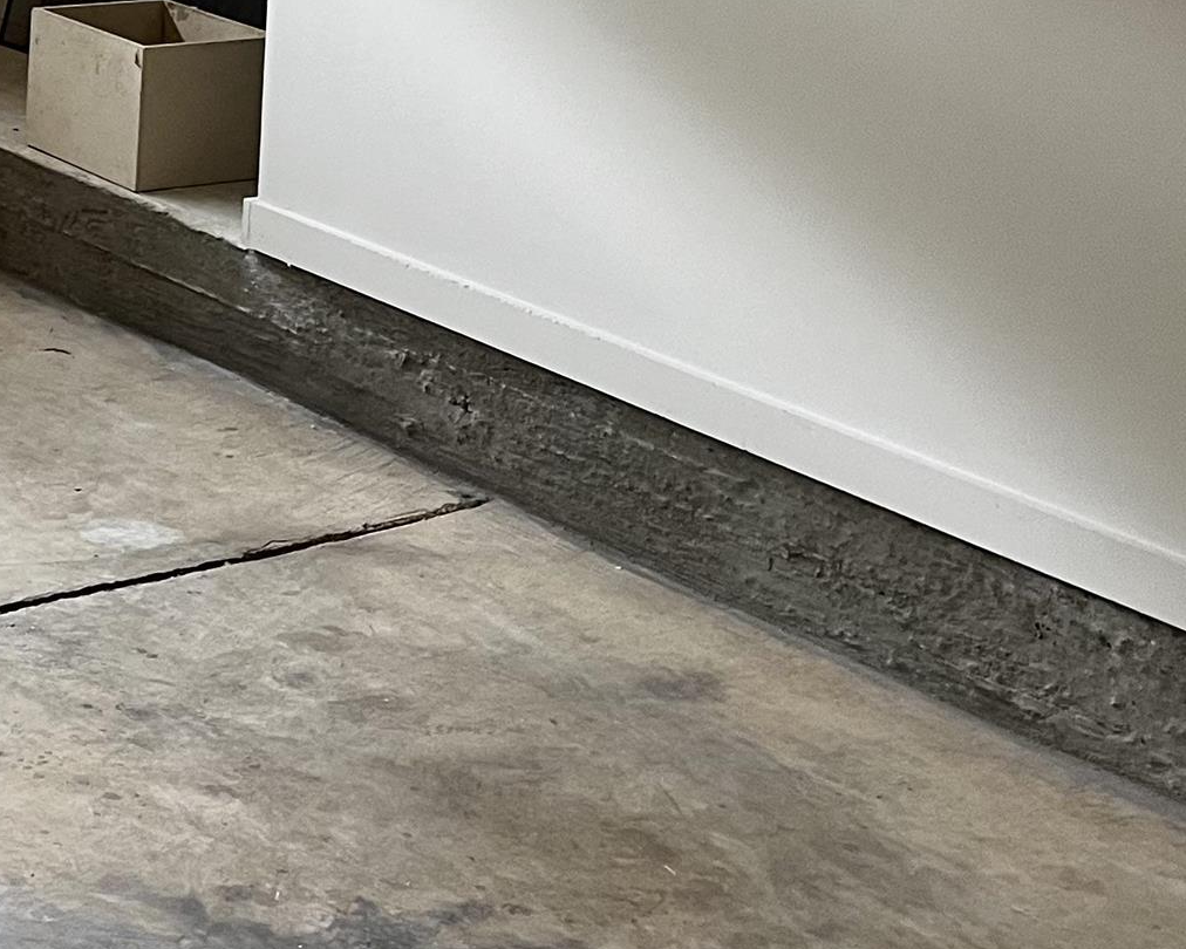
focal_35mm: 77
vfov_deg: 18.9
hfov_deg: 22.0
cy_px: -180
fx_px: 2703
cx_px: -387
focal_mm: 5.1
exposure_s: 1/60
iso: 125
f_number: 1.6
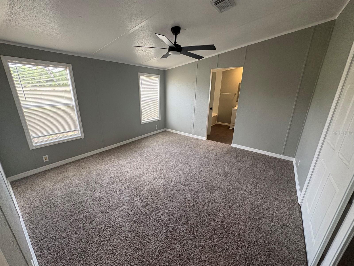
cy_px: 133
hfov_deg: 102.1
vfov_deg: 85.7
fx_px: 143
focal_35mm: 14
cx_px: 177
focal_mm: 2.22
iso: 160
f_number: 2.2
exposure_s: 1/99
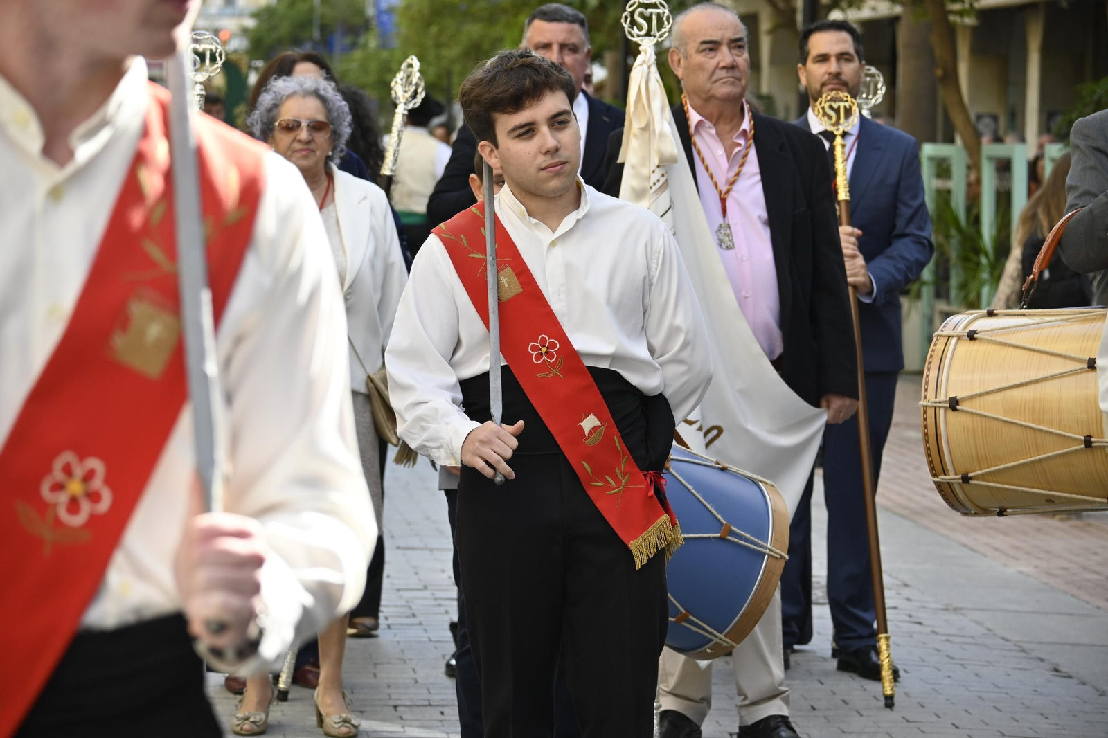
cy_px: 369
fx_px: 3923
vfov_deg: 10.7
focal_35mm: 128
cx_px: 554
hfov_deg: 16.1
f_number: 5.6
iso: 320
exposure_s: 1/400
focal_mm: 85
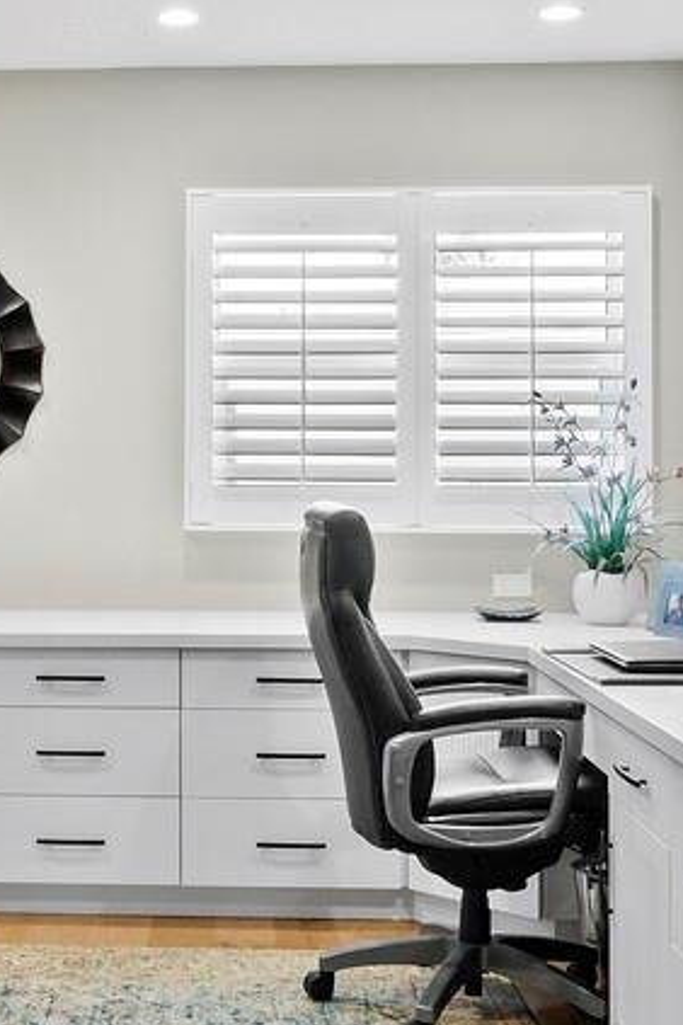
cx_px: 119
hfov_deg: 24.2
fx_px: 1565
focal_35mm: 55
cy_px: 482
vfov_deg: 36.2
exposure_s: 1
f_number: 11
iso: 400
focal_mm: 7
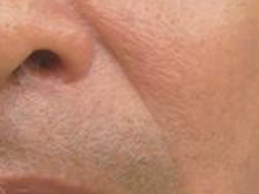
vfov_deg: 7.0
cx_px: -10
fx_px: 1586
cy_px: 61
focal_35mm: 212
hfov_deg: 9.3
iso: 100
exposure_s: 1/125
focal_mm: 5.5
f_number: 2.8
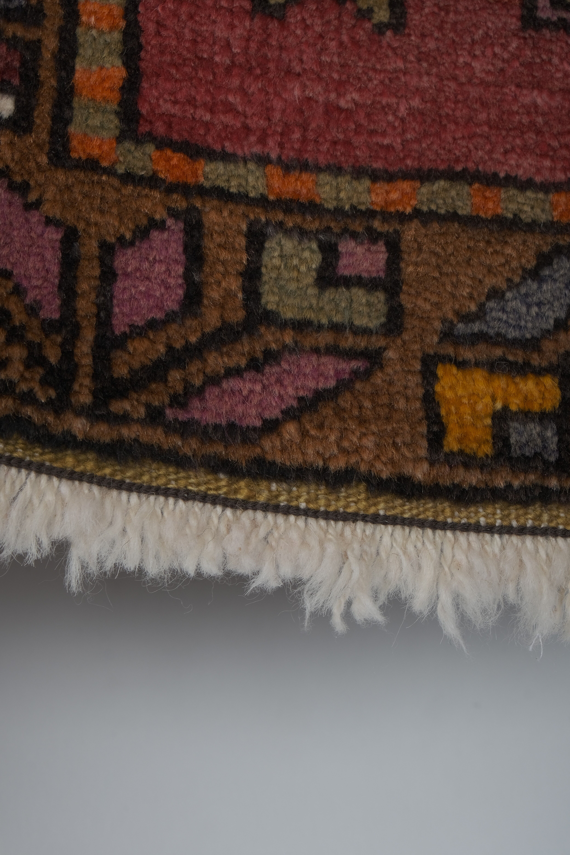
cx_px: 285
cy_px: 428
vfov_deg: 24.5
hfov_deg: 16.5
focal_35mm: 83
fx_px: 1971
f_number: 13
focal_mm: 55
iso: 200
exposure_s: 1/160
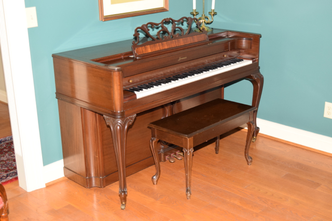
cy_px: 110
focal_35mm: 51
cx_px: 166
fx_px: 470
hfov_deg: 38.9
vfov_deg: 26.5
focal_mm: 34
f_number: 5.6
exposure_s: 1/125
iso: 800
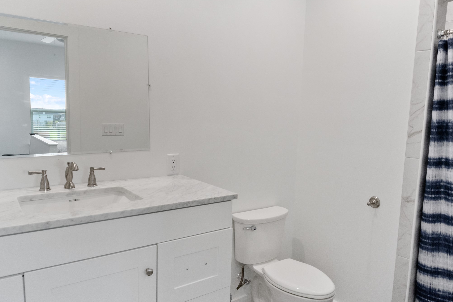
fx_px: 327
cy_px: 161
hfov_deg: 69.3
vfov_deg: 49.5
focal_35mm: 26
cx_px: 242
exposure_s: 1/30
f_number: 11
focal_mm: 16
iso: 1250
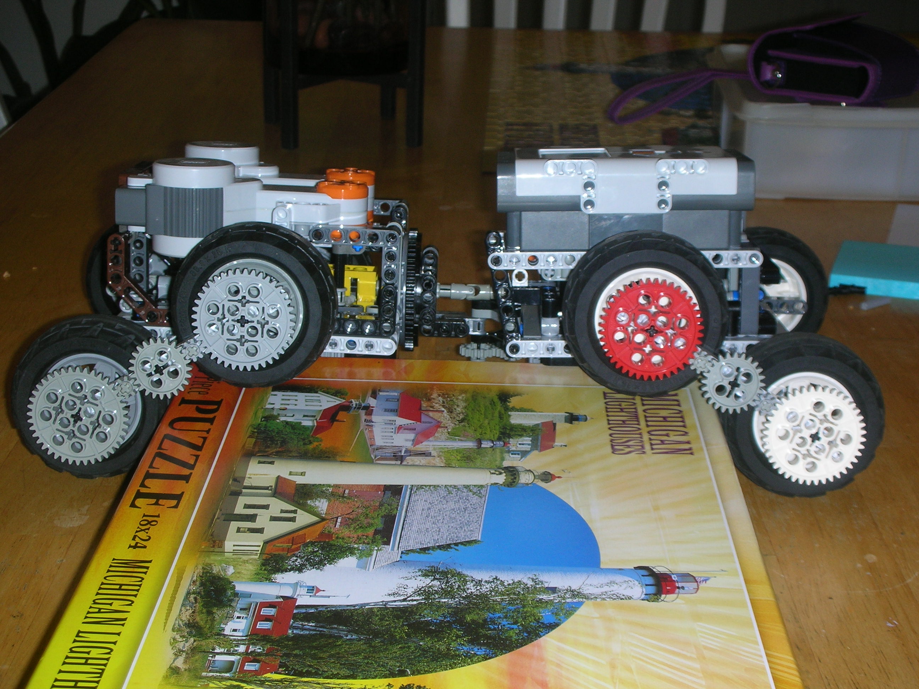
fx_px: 1619
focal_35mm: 61
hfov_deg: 31.7
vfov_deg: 24.0
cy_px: 344
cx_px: 460
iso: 50
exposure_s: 1/120
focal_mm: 10.1
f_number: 4
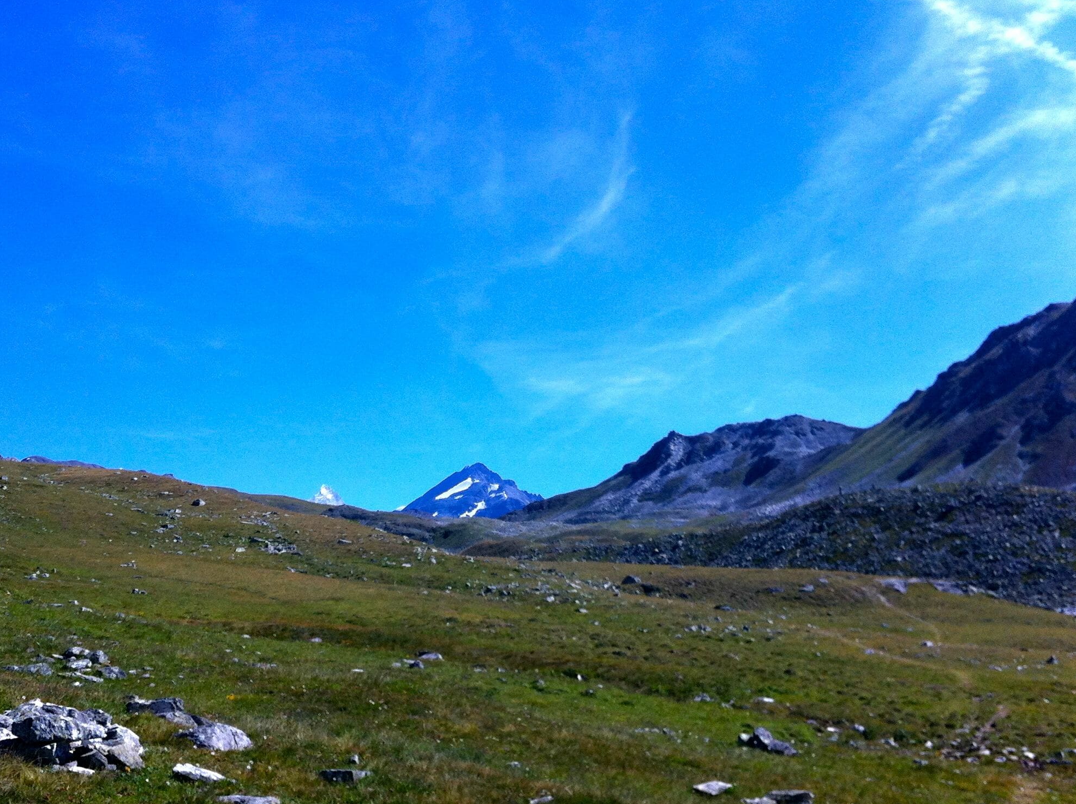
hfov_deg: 41.2
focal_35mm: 46
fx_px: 1428
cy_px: 473
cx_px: 479
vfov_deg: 31.4
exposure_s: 1/1257
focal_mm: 3.85
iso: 80
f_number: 2.8
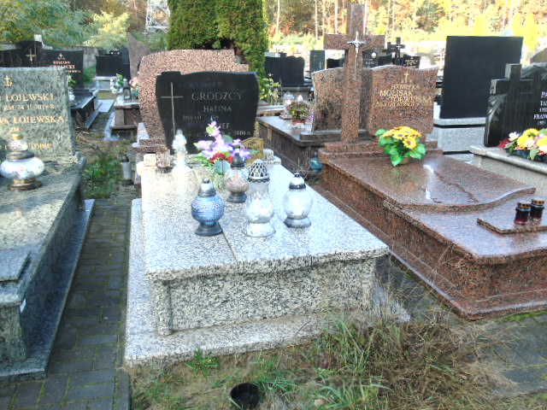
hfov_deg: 61.7
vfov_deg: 48.2
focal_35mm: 29
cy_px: 205
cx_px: 274
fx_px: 458
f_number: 3.6
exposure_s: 1/80
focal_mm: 5.2
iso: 80
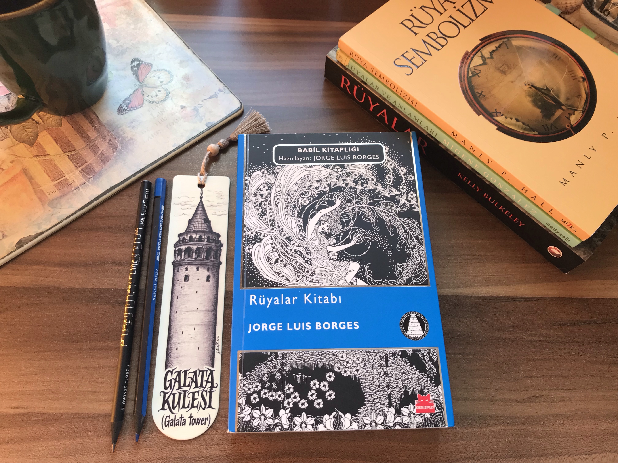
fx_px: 500
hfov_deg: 63.4
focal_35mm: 28
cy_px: 232
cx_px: 309
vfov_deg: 49.7
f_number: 1.8
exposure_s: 1/50
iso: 25
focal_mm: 3.99
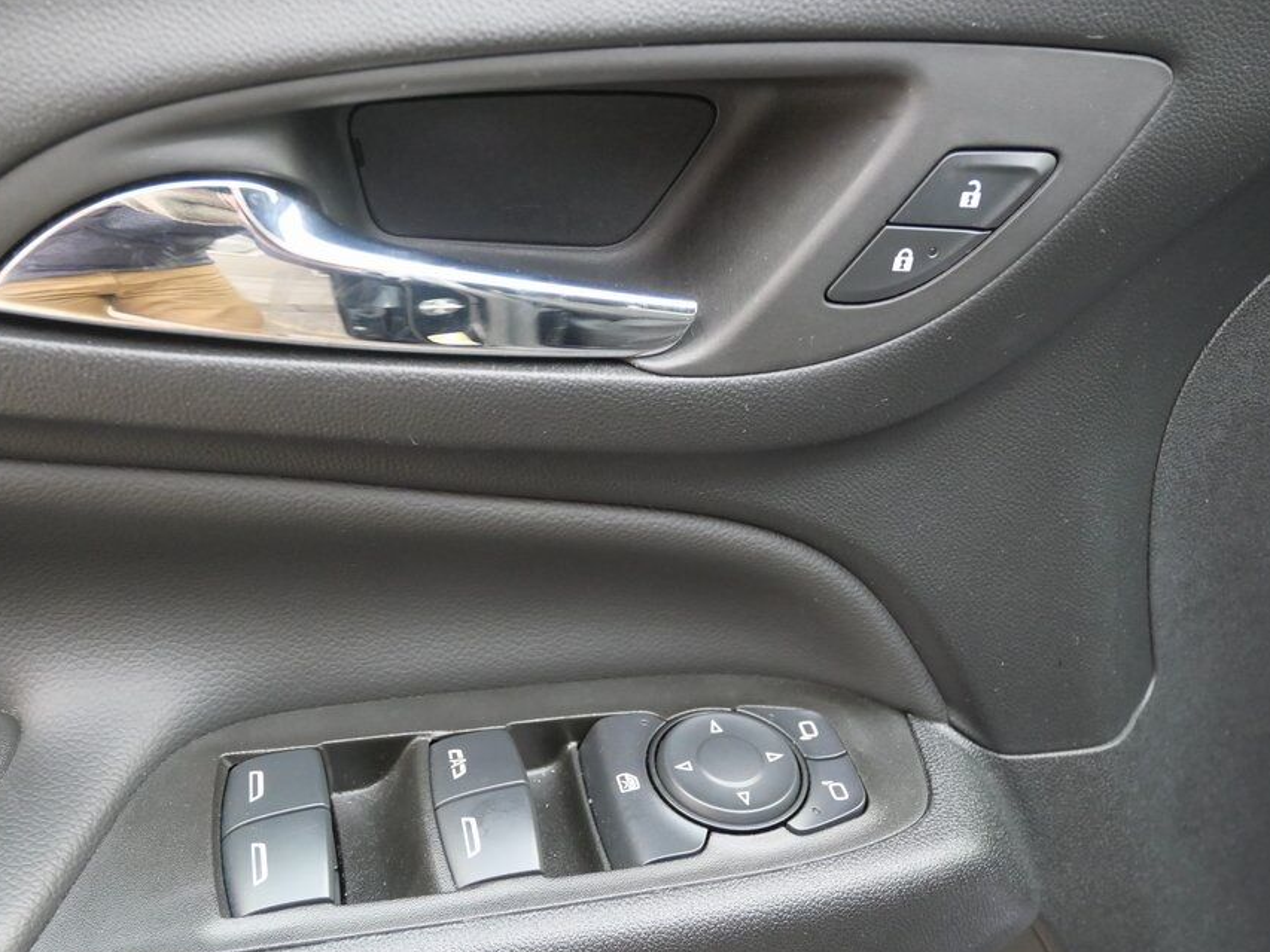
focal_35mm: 36
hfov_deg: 51.3
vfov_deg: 39.7
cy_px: 467
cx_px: 602
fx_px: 1321
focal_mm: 15
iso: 2500
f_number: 3.7
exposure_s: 1/60
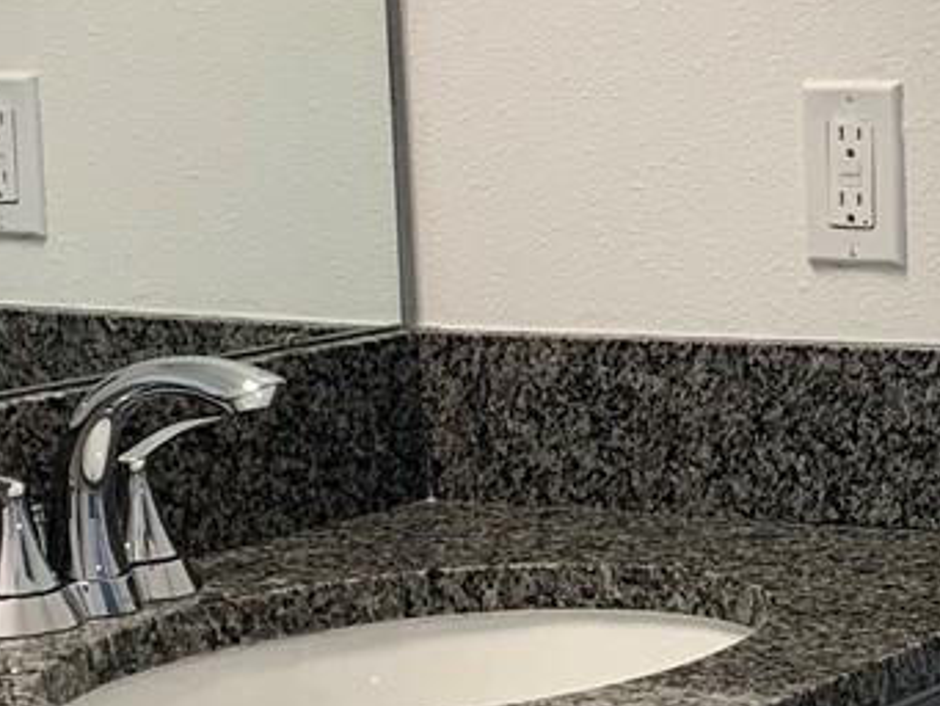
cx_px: 1147
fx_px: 3314
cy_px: 474
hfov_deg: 15.5
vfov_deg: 12.1
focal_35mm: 122
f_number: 1.8
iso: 80
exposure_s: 1/120
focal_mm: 4.25
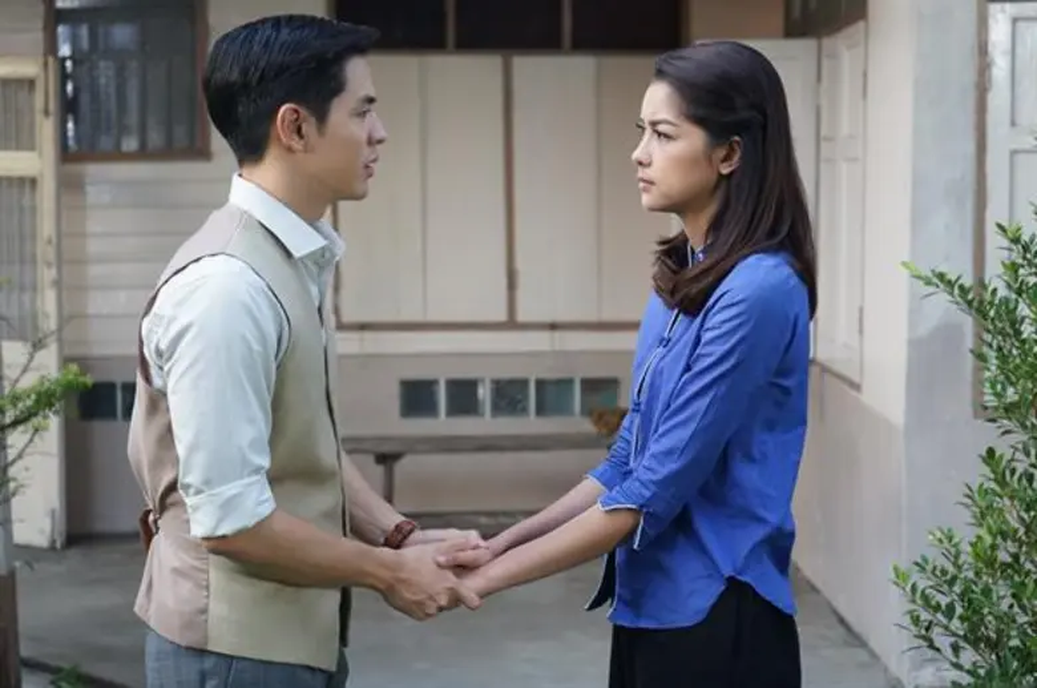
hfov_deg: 30.1
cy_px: 344
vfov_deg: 20.2
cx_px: 518
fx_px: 1926
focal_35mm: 67
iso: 1250
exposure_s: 1/125
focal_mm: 67
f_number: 5.6
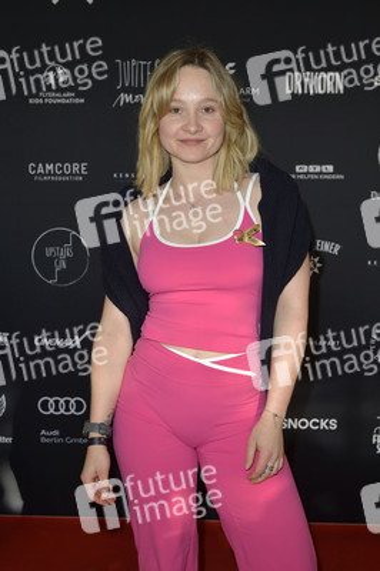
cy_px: 286
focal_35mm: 38
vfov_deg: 50.7
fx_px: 603
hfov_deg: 35.0
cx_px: 190
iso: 500
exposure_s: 1/200
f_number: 5.6
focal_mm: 38
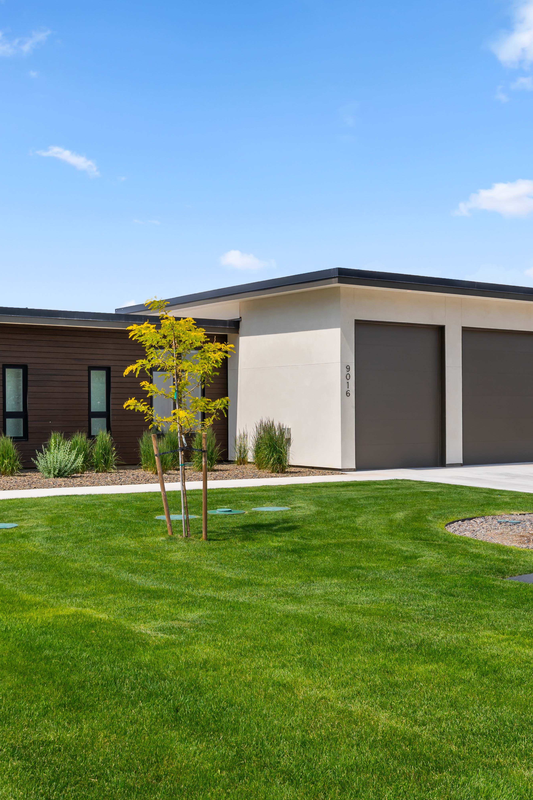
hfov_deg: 33.8
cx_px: 161
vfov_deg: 49.6
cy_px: 400
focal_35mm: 39
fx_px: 866
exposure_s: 1/640
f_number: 8
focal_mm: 26
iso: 100
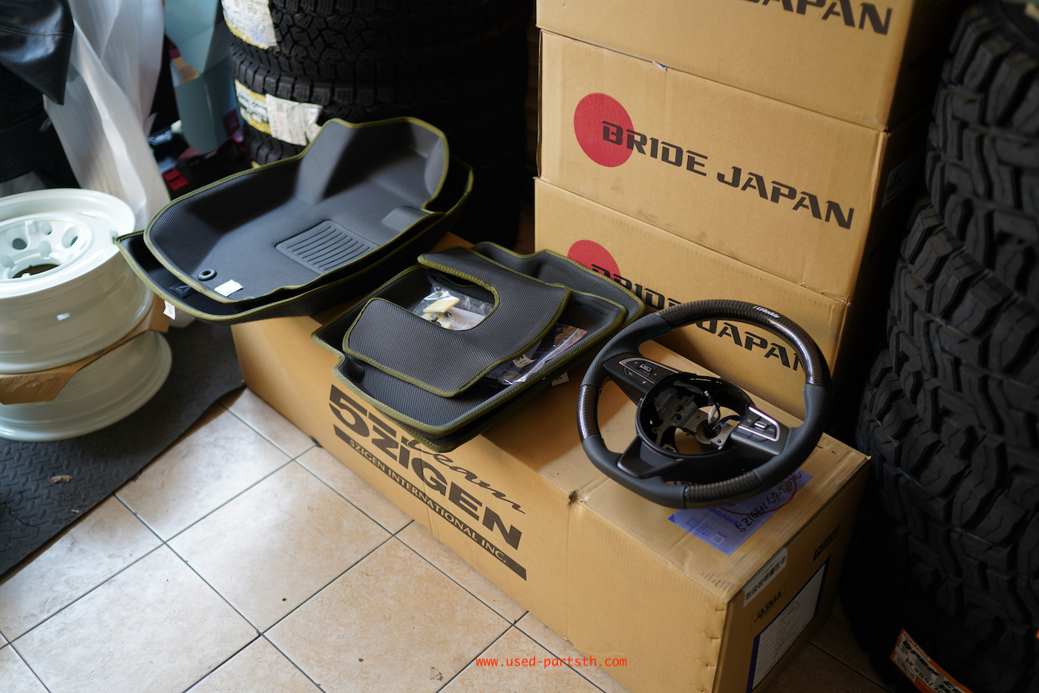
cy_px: 346
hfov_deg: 54.4
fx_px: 1010
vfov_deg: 37.9
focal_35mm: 35
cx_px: 520
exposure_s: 1/100
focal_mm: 35
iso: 100
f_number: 1.8
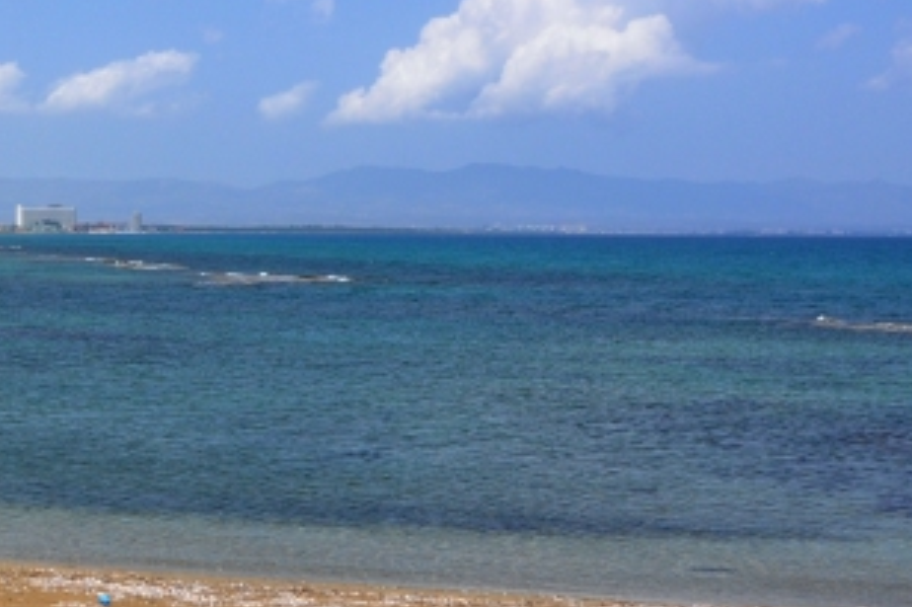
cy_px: 338
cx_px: -234
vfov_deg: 16.4
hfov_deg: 22.3
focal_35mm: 83
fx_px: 2101
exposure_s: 1/320
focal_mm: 18
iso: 200
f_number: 9
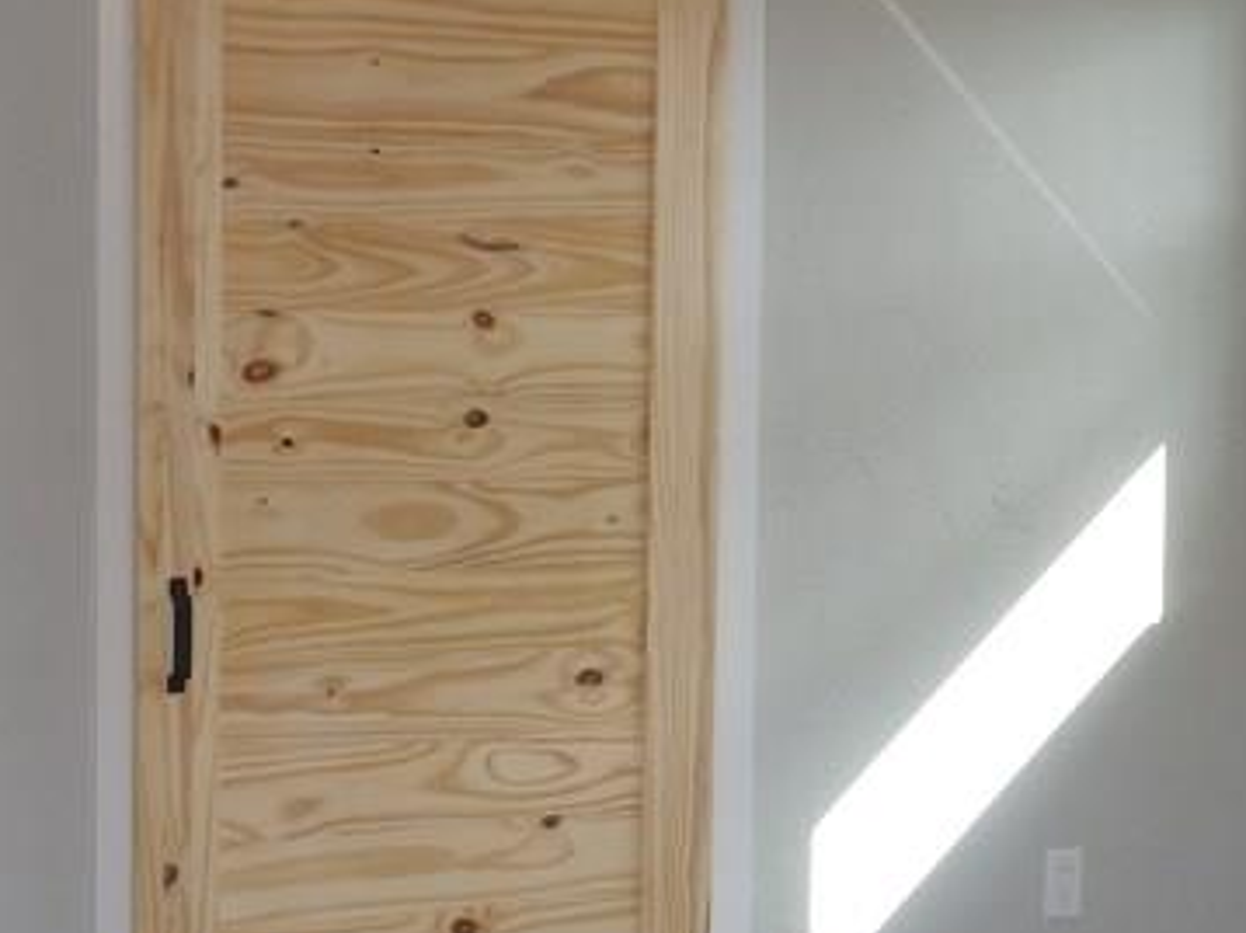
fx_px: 2266
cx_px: 546
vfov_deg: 23.2
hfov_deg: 30.7
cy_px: 373
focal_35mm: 63
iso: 80
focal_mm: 4
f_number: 3.4
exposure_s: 1/50
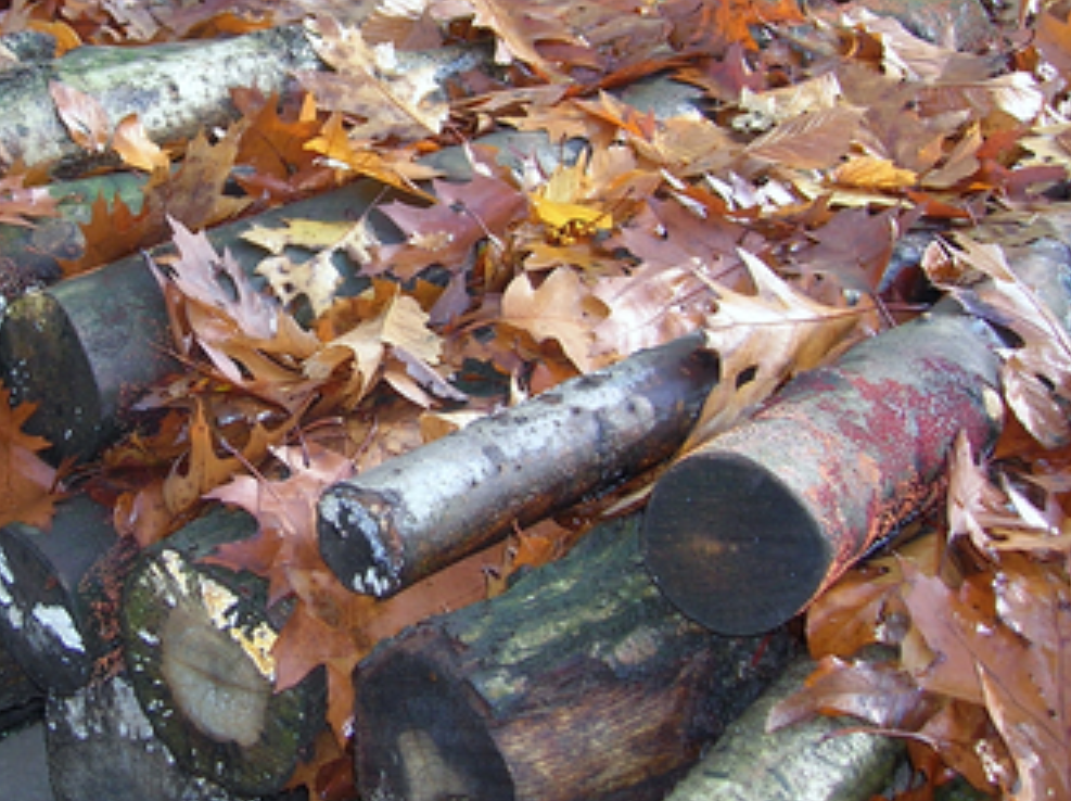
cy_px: 278
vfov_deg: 23.5
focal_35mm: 62
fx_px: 1916
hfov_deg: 30.6
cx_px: 241
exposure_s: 1/30
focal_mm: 5.7
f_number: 2.9
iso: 50
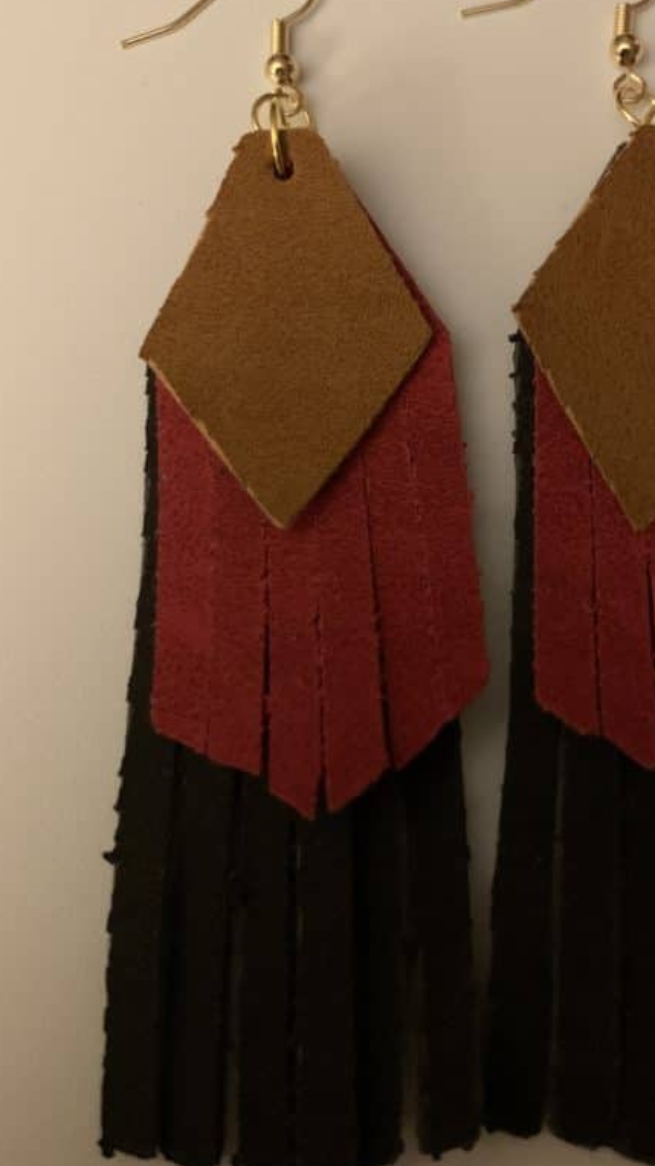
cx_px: 516
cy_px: 564
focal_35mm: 38
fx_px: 1174
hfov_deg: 30.5
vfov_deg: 52.8
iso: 800
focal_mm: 4.25
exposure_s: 1/25
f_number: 1.8
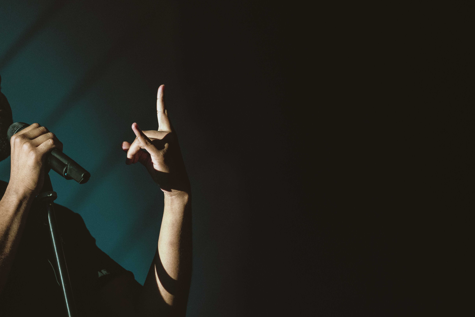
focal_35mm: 285
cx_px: 158
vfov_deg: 4.8
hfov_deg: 7.2
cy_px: 191
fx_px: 3761
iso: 2000
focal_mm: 186
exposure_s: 1/320
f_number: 2.8
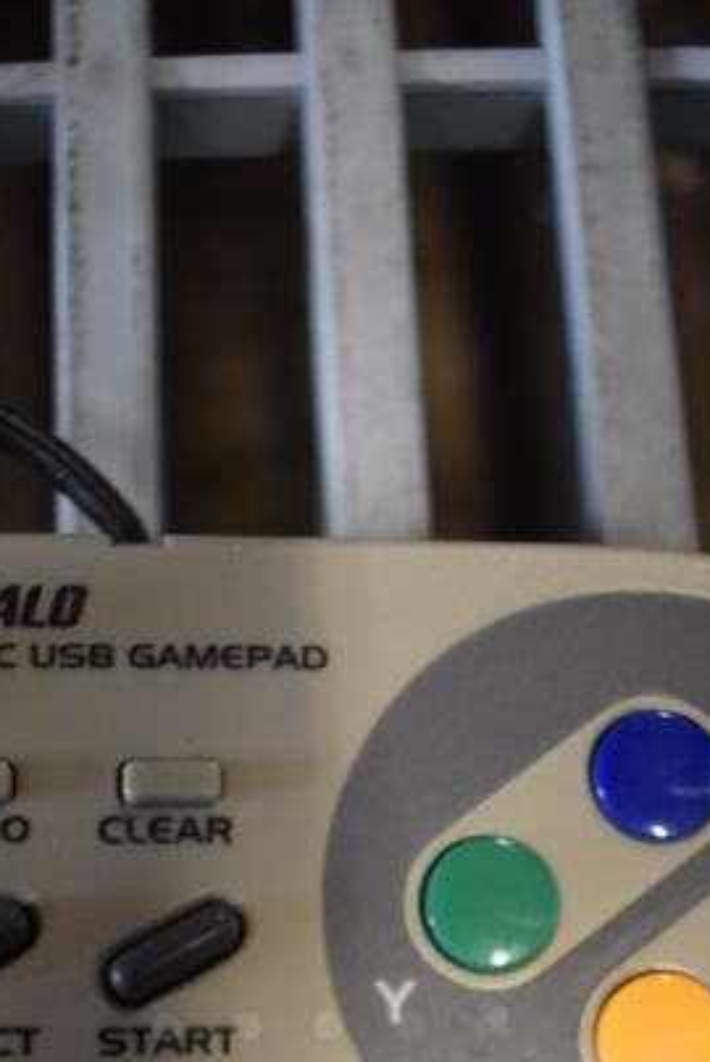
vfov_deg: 29.9
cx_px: 329
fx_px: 1801
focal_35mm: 61
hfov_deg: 22.3
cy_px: 1134
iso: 1800
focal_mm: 18
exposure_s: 1/60
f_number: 4
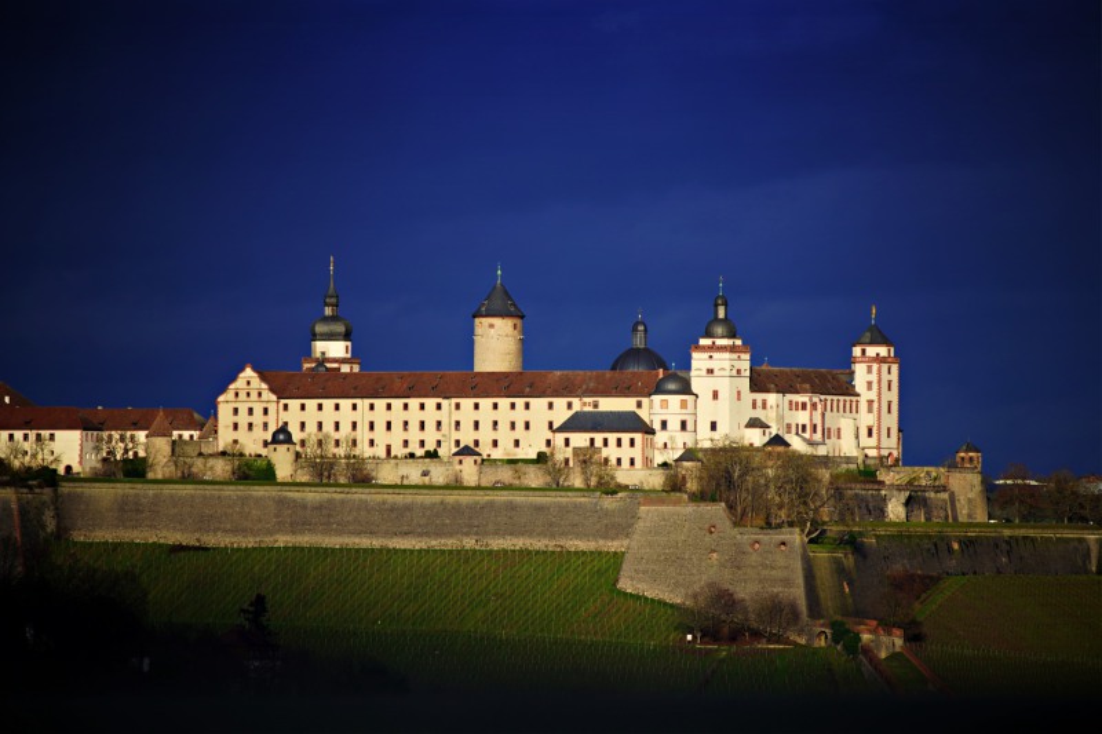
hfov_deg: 3.7
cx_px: 551
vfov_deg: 2.4
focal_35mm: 565
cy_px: 367
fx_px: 17291
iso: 125
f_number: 6.3
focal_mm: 565
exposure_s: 1/500
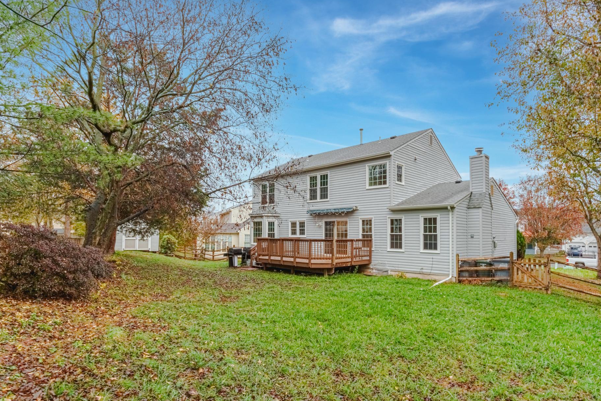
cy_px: 217
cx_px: 316
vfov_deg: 64.5
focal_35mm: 19
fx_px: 317
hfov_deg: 86.8
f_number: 18
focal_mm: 17
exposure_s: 1/4000
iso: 640
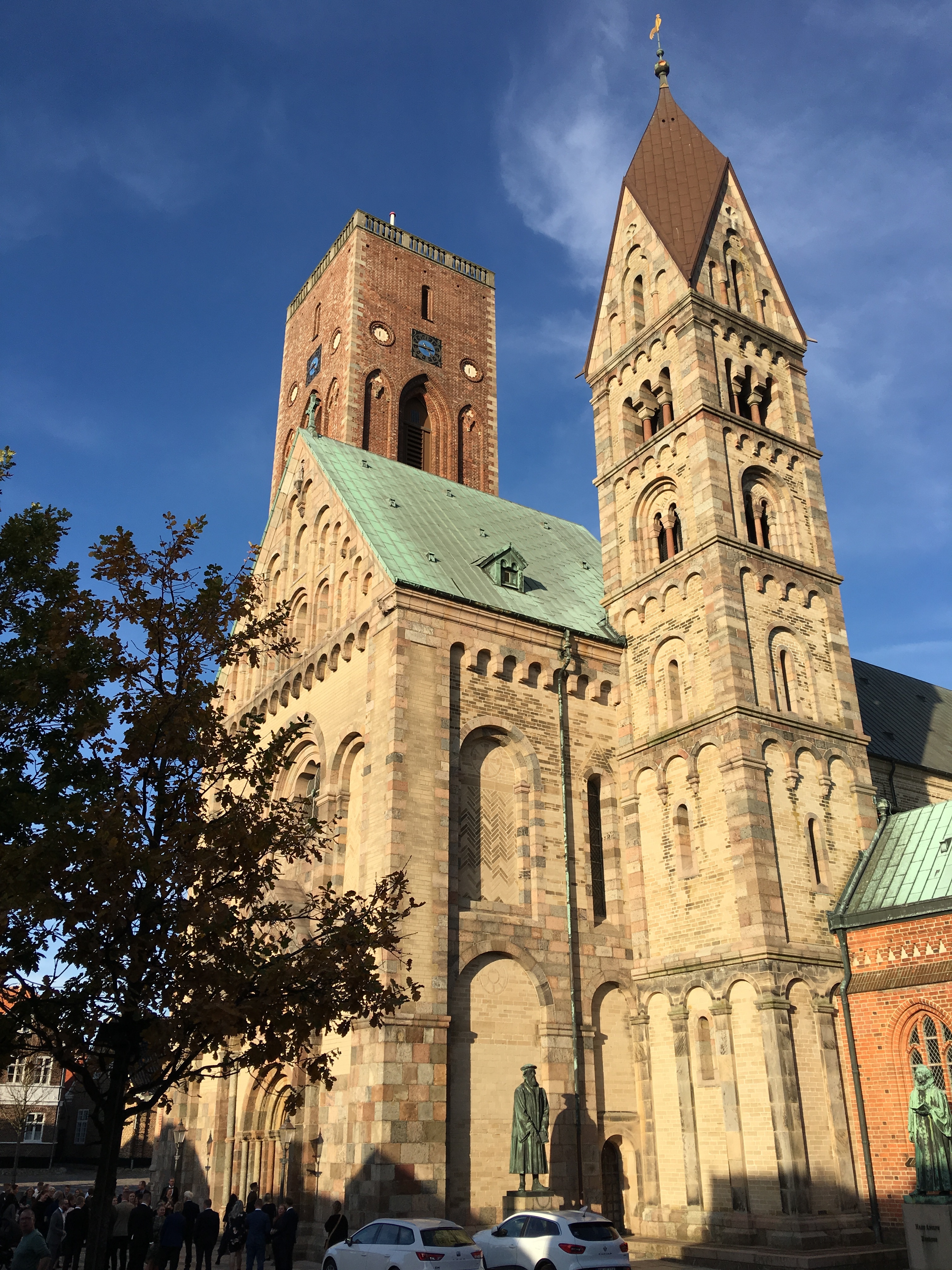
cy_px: 635
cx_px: 476
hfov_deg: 48.2
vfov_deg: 61.7
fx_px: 1063
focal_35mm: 29
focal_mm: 4.15
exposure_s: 1/1304
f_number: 2.2
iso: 25
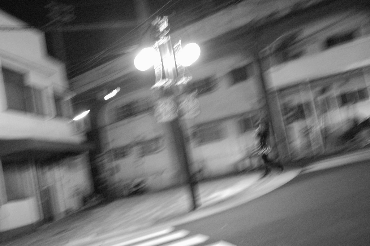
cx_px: 185
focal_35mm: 41
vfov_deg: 32.6
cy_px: 123
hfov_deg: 47.4
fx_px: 421
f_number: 2.8
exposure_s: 1/10
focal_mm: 24.2
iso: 800
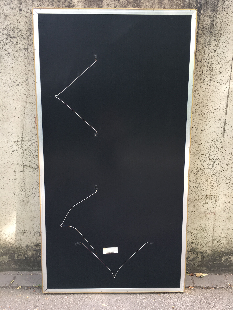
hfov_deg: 48.2
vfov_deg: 61.7
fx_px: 260
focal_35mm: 29
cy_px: 155
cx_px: 116
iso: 25
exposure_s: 1/50
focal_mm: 4.15
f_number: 2.2
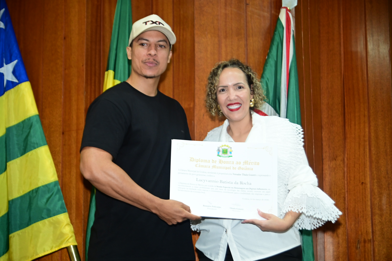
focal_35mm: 66
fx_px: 719
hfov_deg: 30.5
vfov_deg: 20.6
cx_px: 196
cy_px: 130
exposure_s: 1/125
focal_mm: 66
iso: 2000
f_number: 4.5
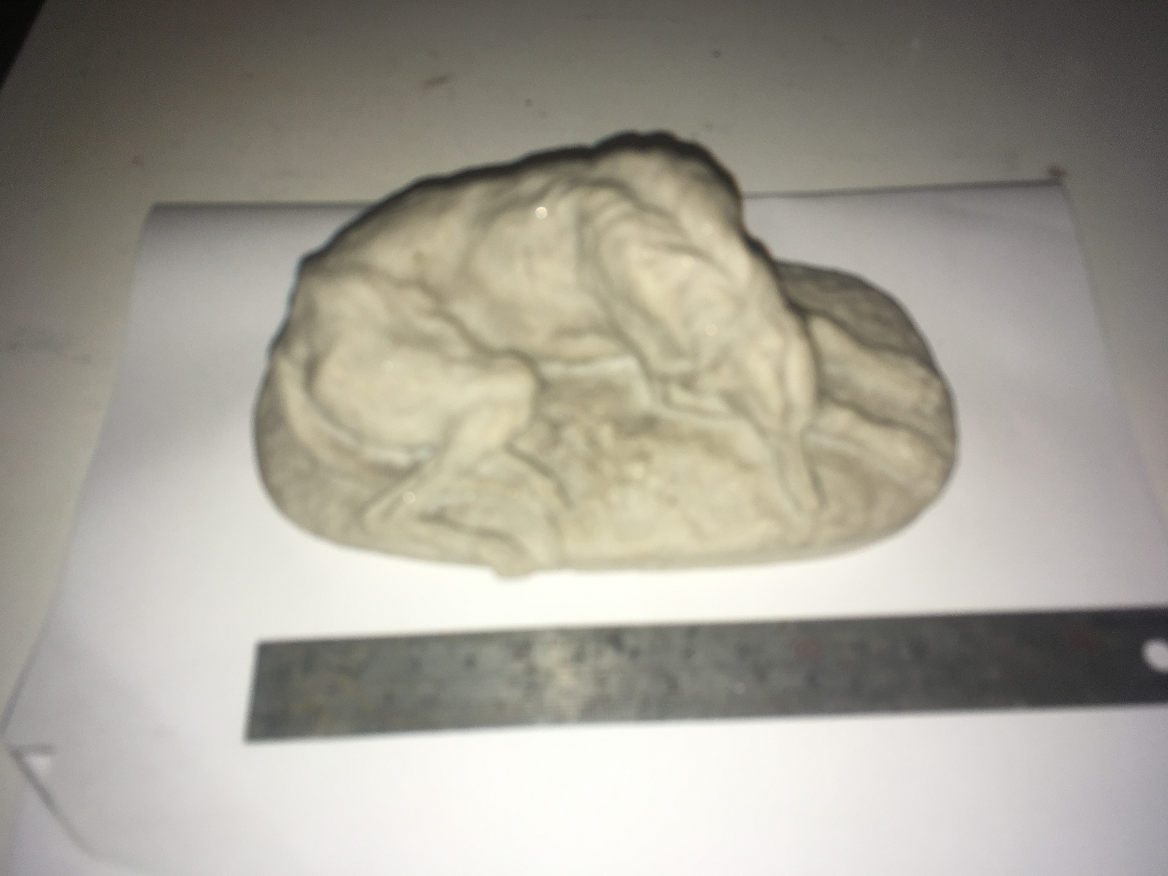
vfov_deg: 48.2
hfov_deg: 61.7
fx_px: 979
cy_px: 438
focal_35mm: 29
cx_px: 584
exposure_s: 1/178
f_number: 2.2
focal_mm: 4.15
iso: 25
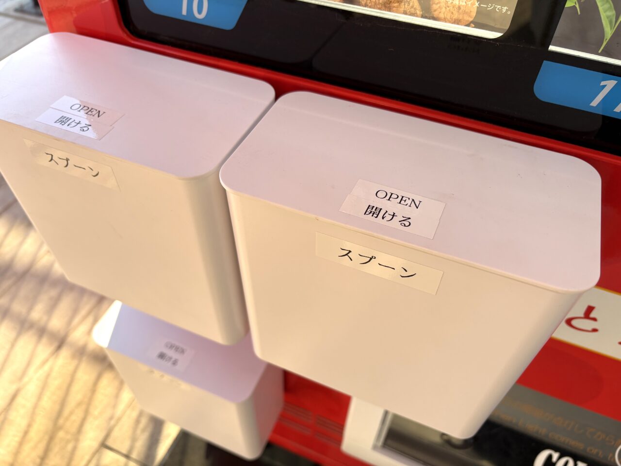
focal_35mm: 26
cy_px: 233
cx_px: 310
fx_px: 466
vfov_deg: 53.1
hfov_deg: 67.3
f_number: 1.6
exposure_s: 1/500
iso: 50
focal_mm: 5.96
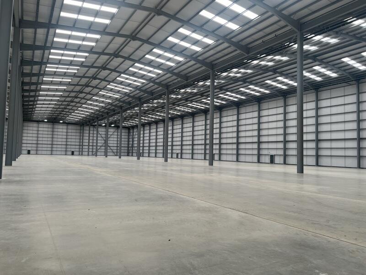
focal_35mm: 26
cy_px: 138
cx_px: 183
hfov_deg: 67.3
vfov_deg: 53.1
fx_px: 275
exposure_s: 1/416
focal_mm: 5.7
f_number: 1.5
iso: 50
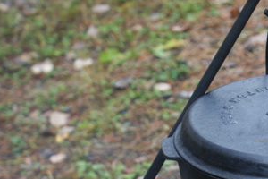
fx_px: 1414
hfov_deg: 10.6
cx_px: 337
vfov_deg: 7.2
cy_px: 211
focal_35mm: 190
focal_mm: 50
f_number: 5.6
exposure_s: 1/50
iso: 400
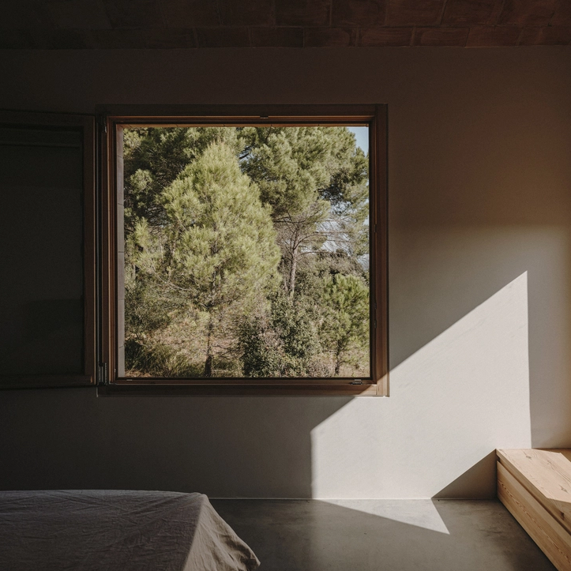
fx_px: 411
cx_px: 294
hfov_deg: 69.6
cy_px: 299
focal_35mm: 22
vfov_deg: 69.6
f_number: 9
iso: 200
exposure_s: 1/340
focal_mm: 23
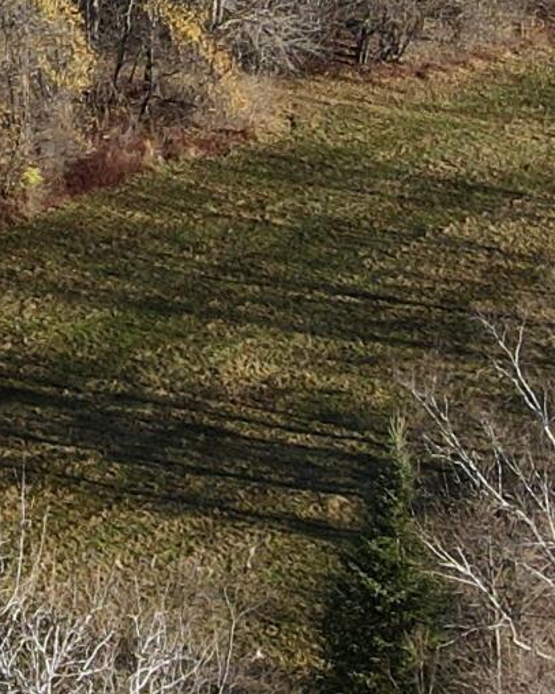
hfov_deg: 10.6
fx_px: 2834
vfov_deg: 13.2
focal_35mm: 138
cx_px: -389
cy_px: -323
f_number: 2.8
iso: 100
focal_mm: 4.5
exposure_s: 1/350
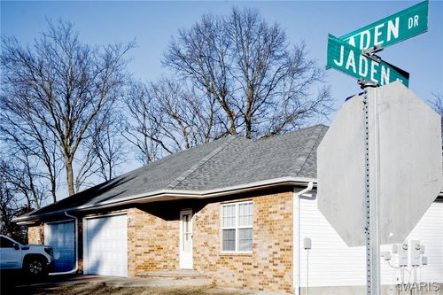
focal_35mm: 46
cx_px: 222
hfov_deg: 43.0
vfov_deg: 29.4
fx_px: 563
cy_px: 148
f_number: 13
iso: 100
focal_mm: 30.5
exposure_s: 1/200
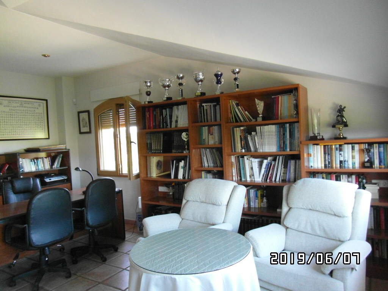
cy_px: 146
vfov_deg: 56.8
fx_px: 269
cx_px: 194
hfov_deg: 71.6
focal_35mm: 24
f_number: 3.2
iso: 480
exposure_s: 1/30
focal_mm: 4
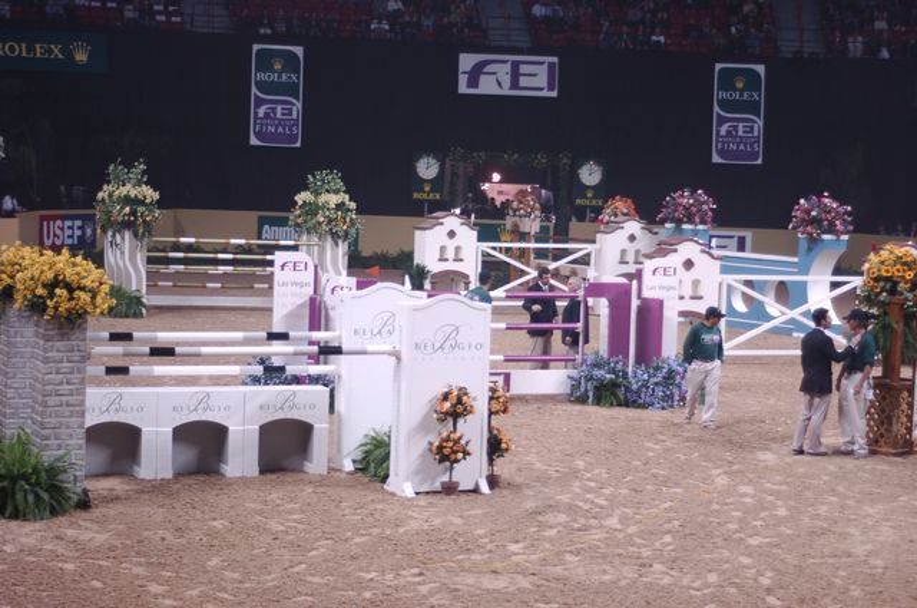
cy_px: 304
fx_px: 1907
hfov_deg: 27.0
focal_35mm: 75
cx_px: 458
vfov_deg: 18.1
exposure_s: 1/160
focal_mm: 50
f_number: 1.8
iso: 200
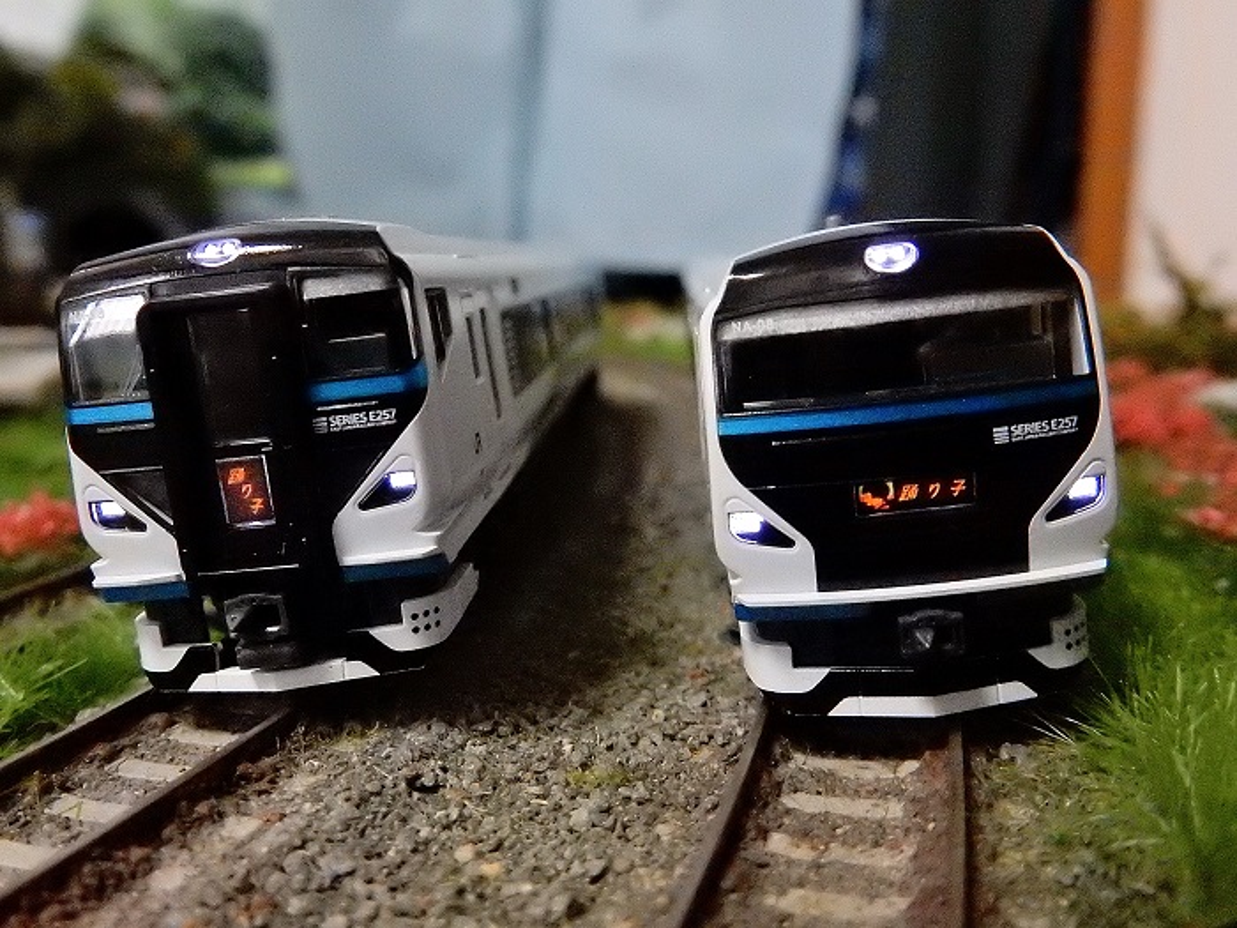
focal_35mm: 30
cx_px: 618
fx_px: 1072
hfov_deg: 60.0
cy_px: 464
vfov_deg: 46.8
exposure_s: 1/100
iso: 3200
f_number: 4
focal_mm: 5.4
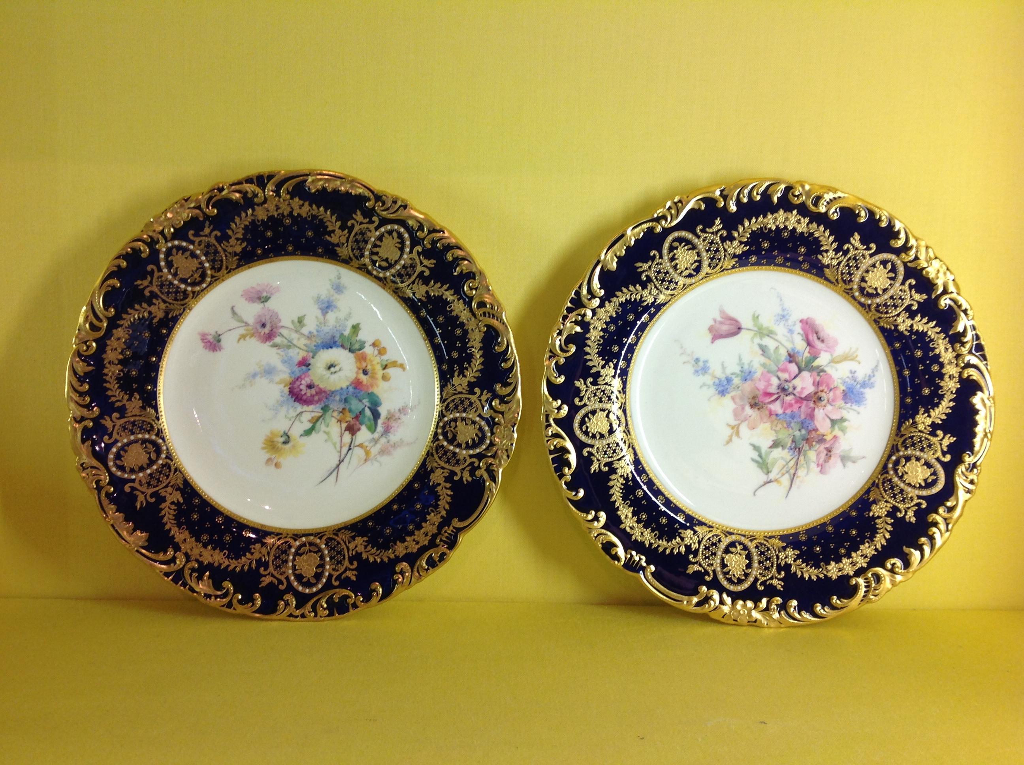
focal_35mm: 35
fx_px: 1034
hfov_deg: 52.7
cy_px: 382
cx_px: 512
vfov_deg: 40.6
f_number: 2.4
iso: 50
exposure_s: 1/33
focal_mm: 4.28
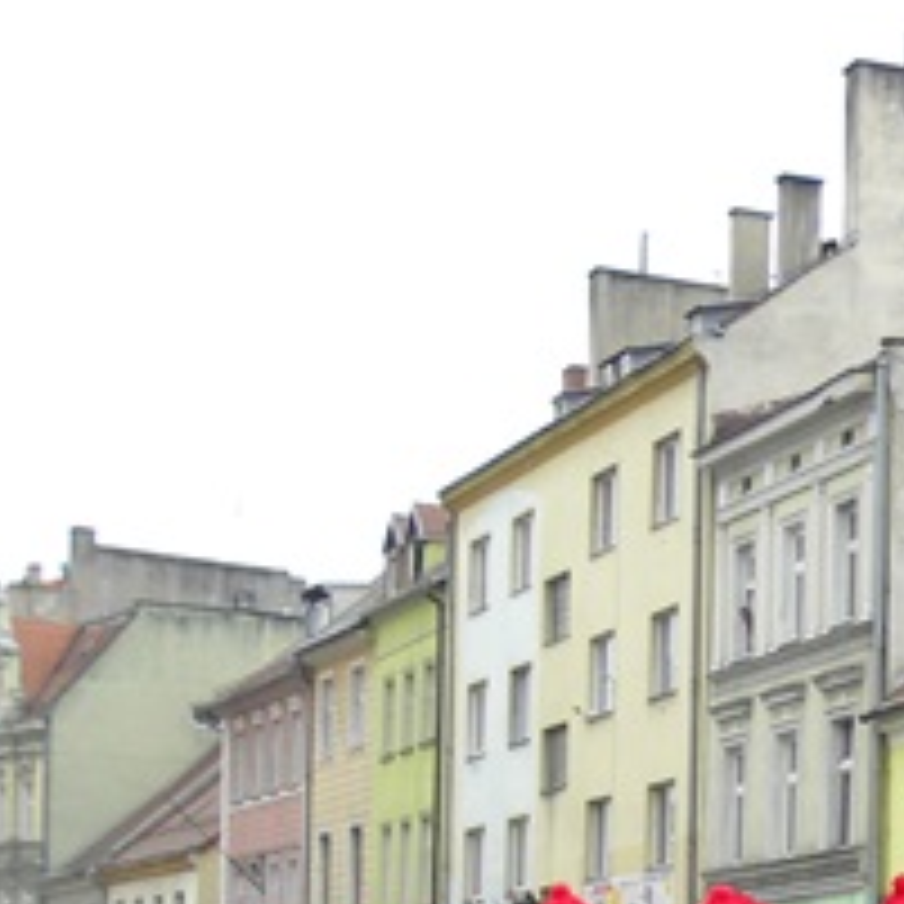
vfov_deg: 14.7
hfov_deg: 13.9
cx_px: 1570
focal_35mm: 113
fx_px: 3339
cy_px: 1185
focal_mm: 5.9
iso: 64
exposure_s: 1/90.6
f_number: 2.8
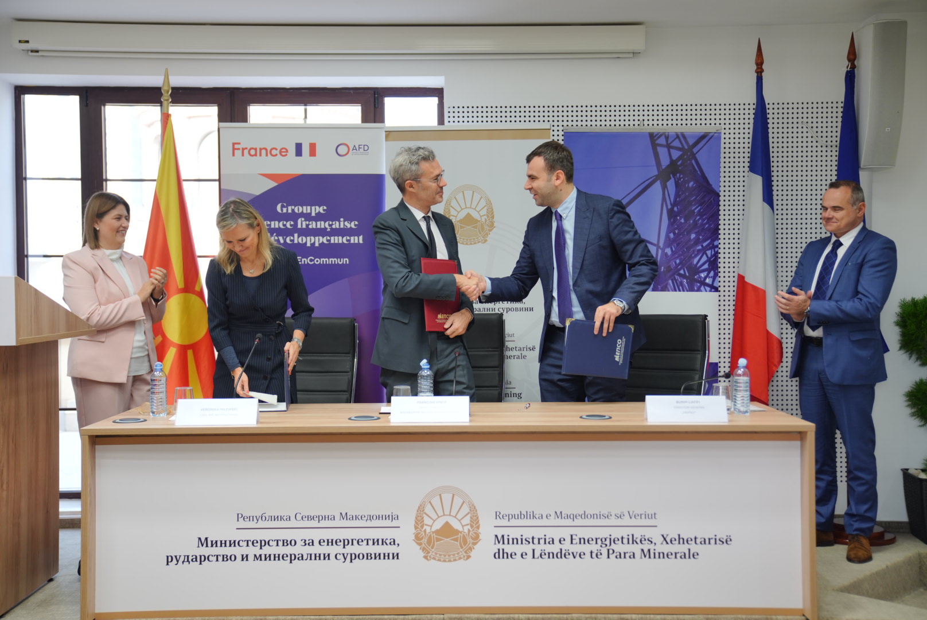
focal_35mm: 44
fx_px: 1134
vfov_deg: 30.6
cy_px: 310
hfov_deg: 44.5
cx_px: 464
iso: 640
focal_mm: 44
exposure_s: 1/160
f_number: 2.8
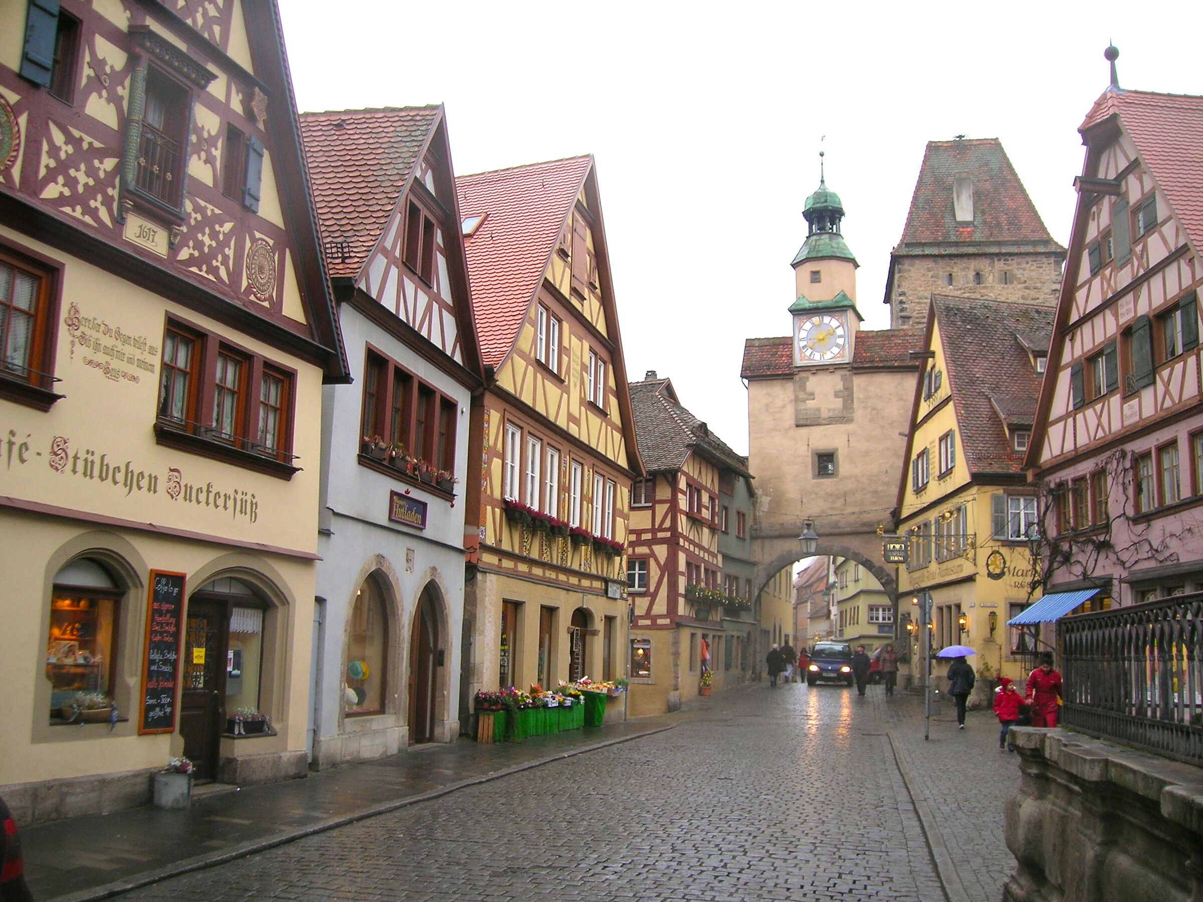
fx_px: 1182
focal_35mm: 34
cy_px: 451
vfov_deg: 41.8
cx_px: 602
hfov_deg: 54.0
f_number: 2.9
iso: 50
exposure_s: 1/72.6
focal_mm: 5.7
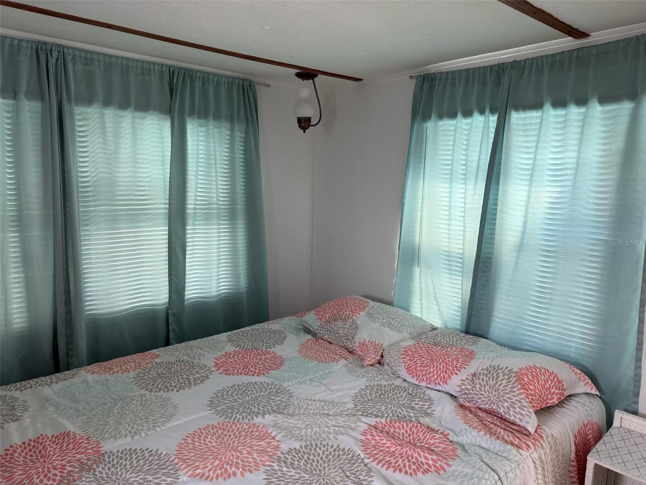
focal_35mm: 24
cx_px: 323
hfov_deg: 71.6
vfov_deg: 56.8
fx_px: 448
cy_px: 242
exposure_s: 1/121
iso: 200
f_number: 1.78
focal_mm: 6.76
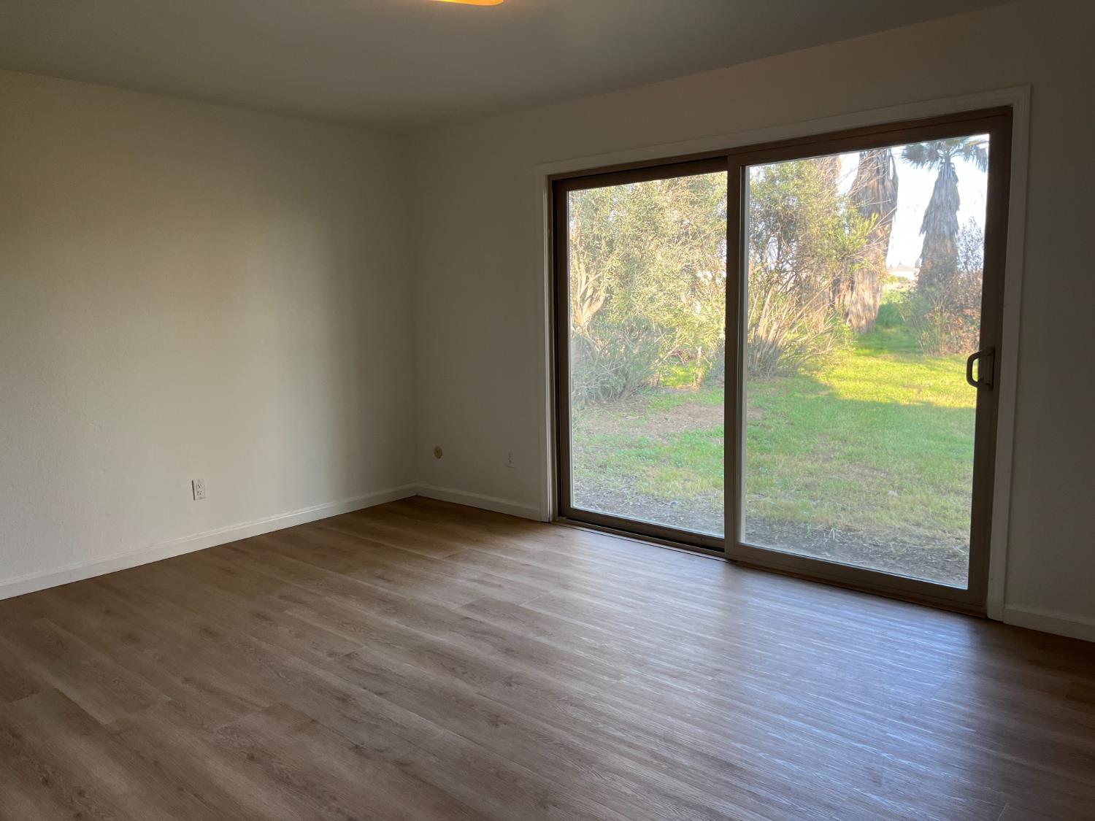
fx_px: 822
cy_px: 410
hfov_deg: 67.3
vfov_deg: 53.1
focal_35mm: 26
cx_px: 548
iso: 64
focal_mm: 5.1
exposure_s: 1/120
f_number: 1.6
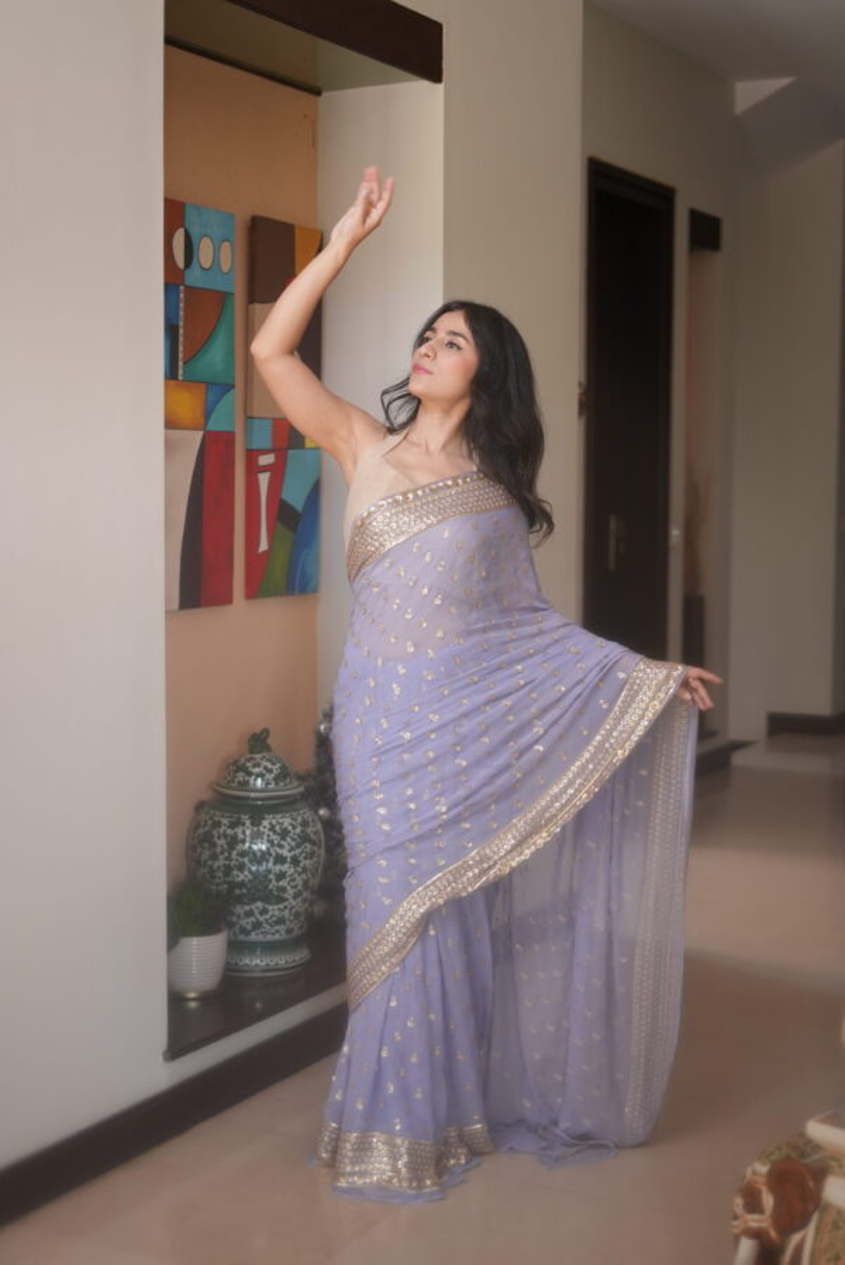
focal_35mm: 50
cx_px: 422
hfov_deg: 27.0
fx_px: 1758
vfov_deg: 39.6
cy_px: 632
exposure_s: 1/160
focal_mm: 50
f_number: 2
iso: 400
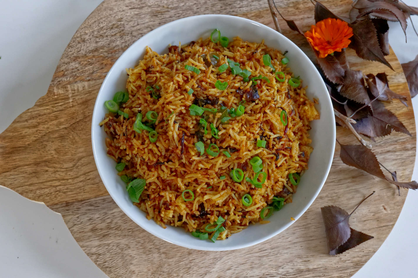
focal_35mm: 54
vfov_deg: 25.1
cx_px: 209
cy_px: 139
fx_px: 627
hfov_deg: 36.9
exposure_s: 1/125
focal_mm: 54
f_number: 10
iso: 6400
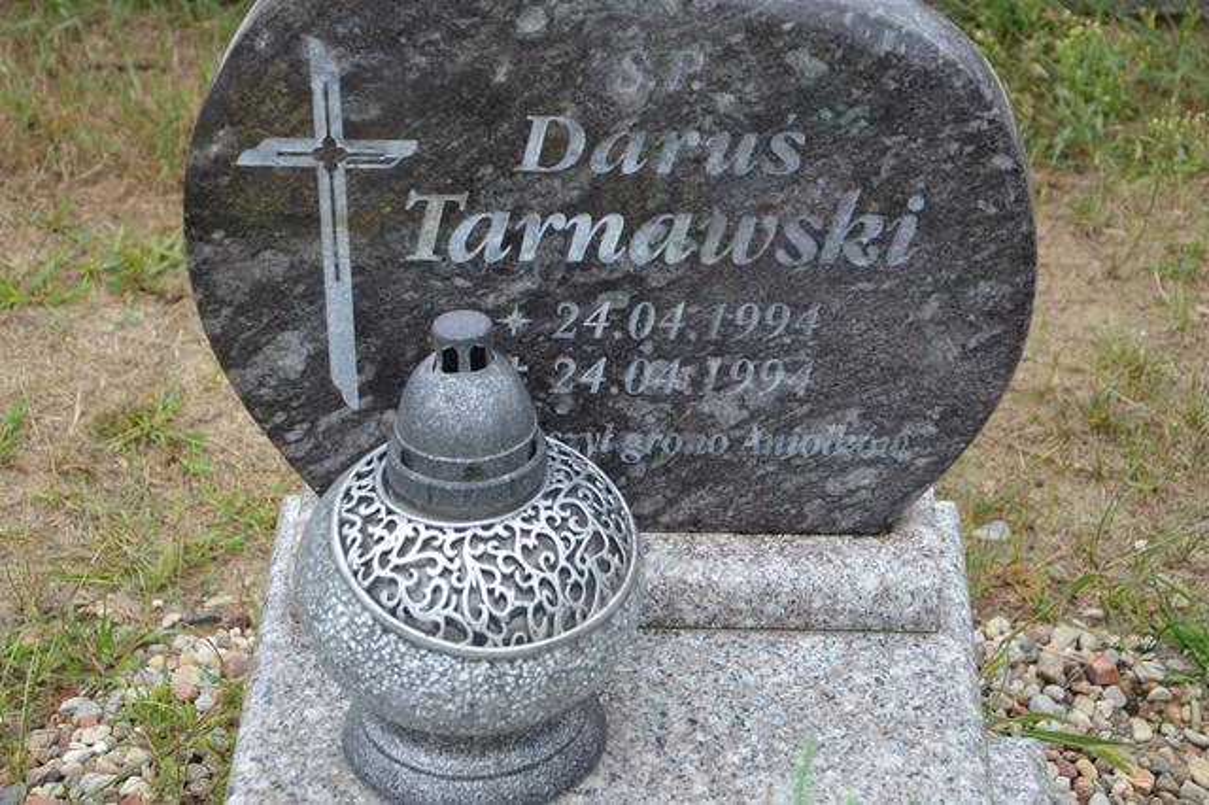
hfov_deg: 20.6
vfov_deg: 13.8
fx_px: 3323
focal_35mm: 99
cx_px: 604
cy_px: 402
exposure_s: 1/125
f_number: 5.6
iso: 220
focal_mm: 66
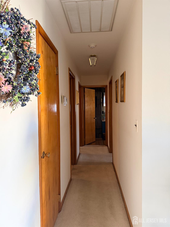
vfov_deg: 71.6
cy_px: 114
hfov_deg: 56.8
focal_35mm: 24
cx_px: 85
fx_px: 157
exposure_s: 1/60
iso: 500
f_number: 1.78
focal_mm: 6.76
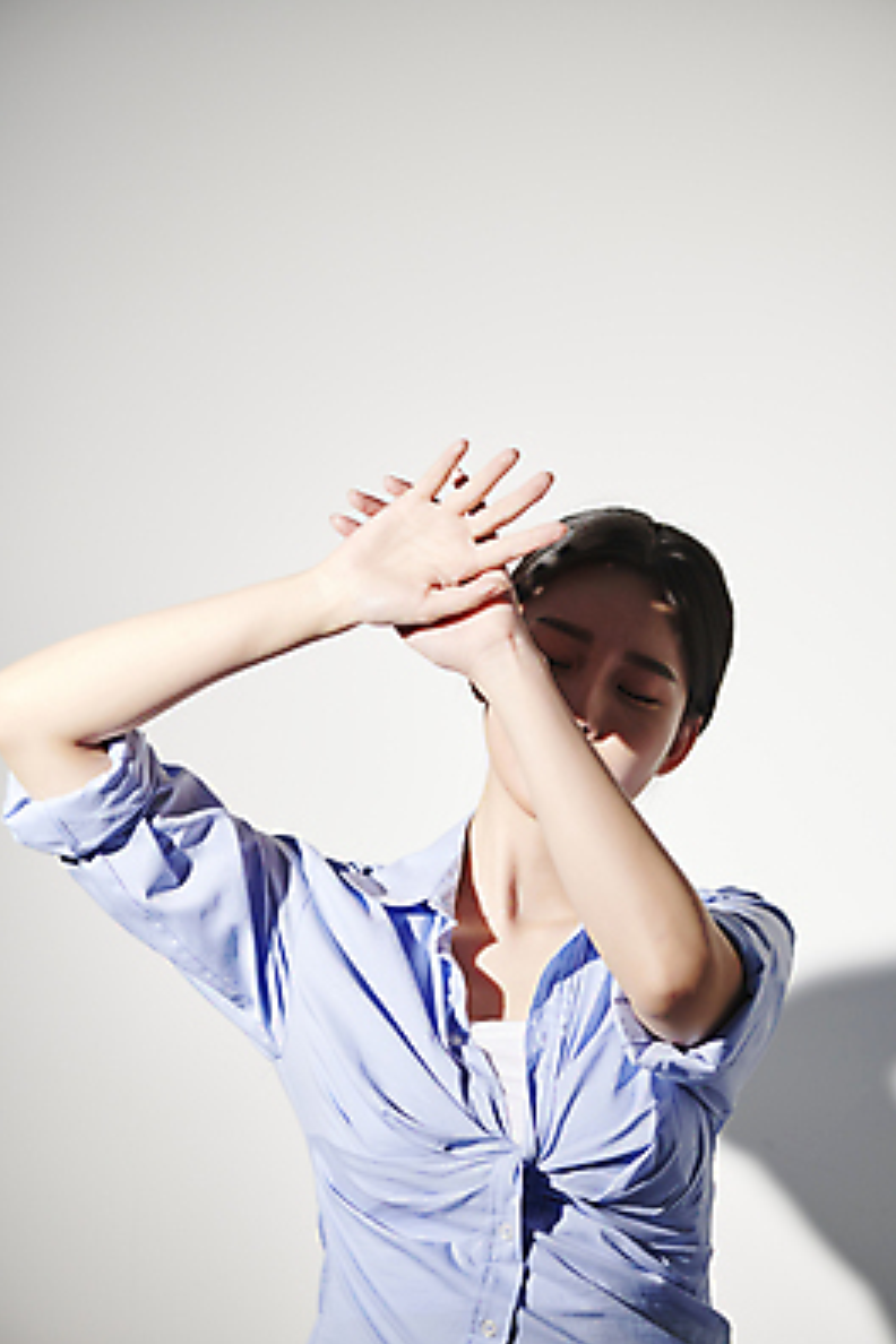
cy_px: 675
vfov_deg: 19.3
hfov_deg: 12.9
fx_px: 3957
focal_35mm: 106
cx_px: 450
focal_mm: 105
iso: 400
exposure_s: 1/100
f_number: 5.6
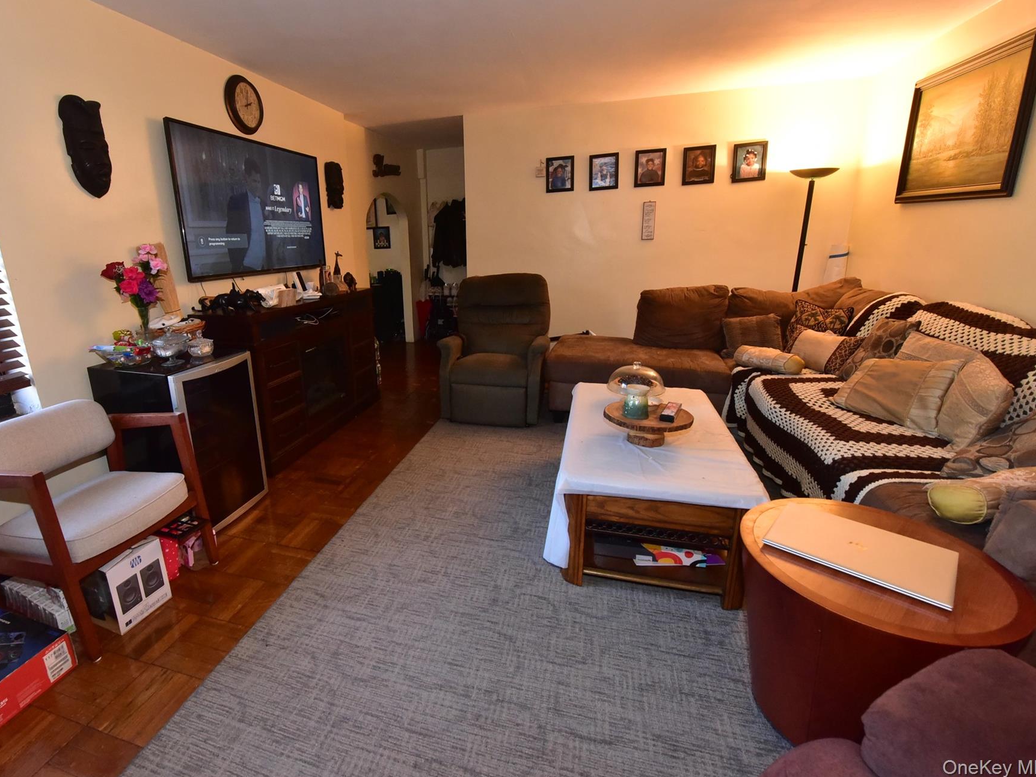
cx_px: 449
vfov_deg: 78.1
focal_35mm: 16
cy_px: 371
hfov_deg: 94.0
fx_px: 479
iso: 3200
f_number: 9
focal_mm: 14
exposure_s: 1/60
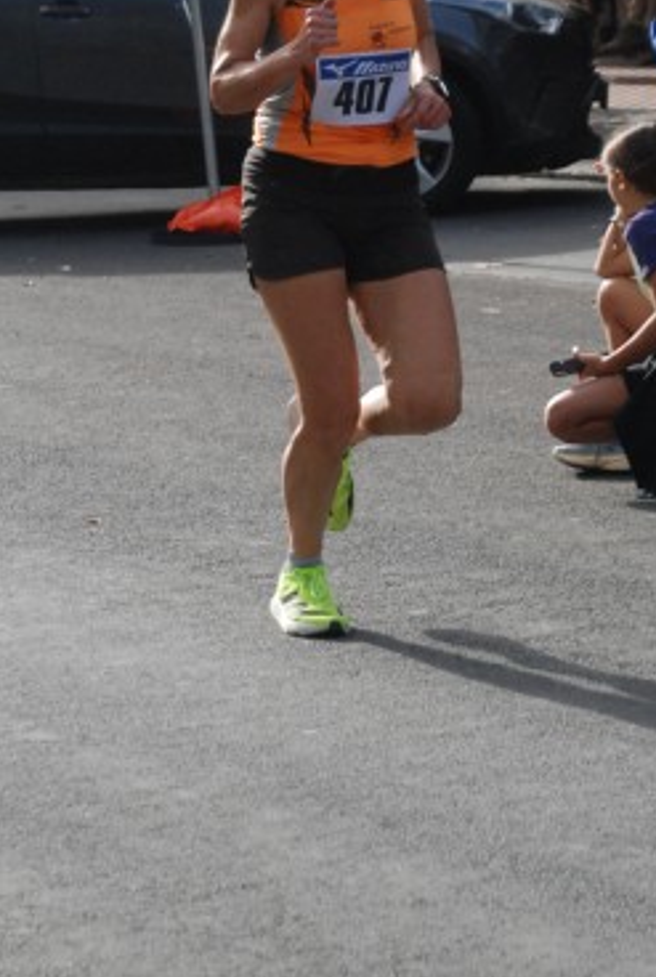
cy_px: 350
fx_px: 4652
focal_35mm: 171
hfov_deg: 8.1
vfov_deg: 12.0
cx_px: 235
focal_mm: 70
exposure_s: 1/1250
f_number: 5.6
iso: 1000
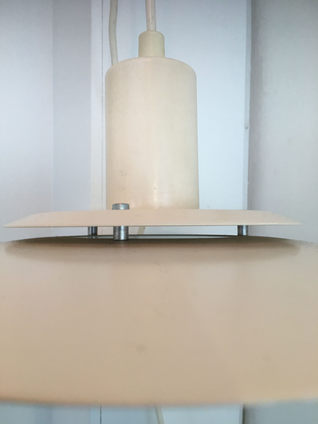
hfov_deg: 48.2
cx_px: 159
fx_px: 355
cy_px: 212
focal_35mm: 29
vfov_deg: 61.7
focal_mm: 4.15
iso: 40
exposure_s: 1/17
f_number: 2.2
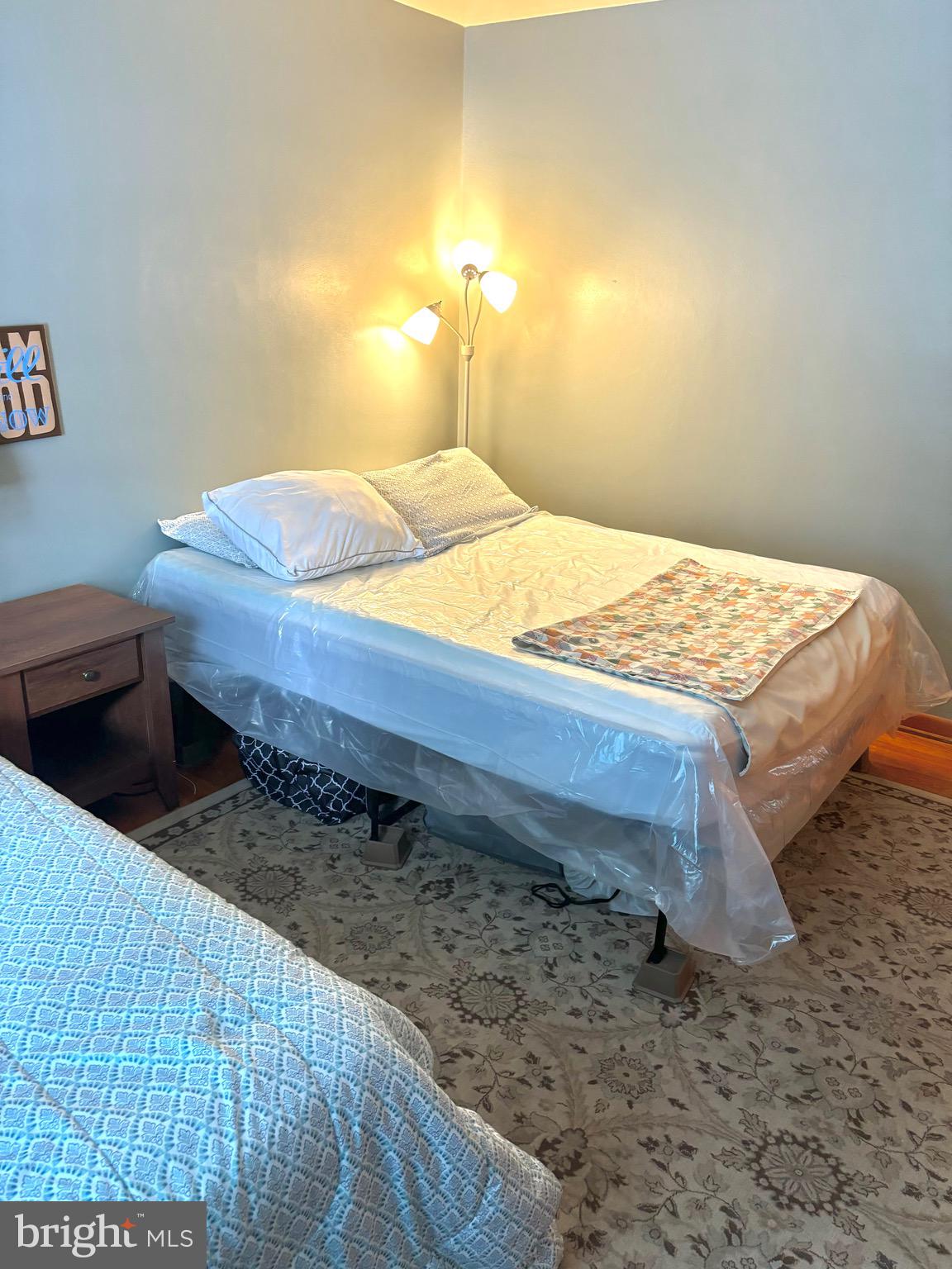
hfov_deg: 53.1
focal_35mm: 26
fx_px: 953
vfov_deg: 67.3
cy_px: 634
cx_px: 476
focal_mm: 5.96
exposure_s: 1/60
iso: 200
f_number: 1.6
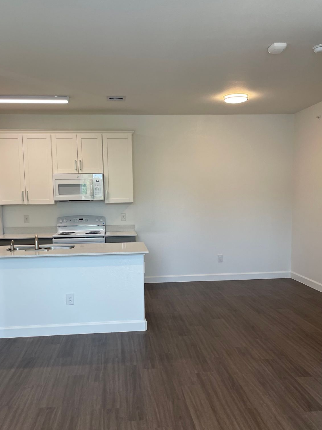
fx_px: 409
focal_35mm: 33
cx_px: 137
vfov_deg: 55.1
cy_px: 249
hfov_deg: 42.8
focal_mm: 4.2
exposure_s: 1/120
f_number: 1.6
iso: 80
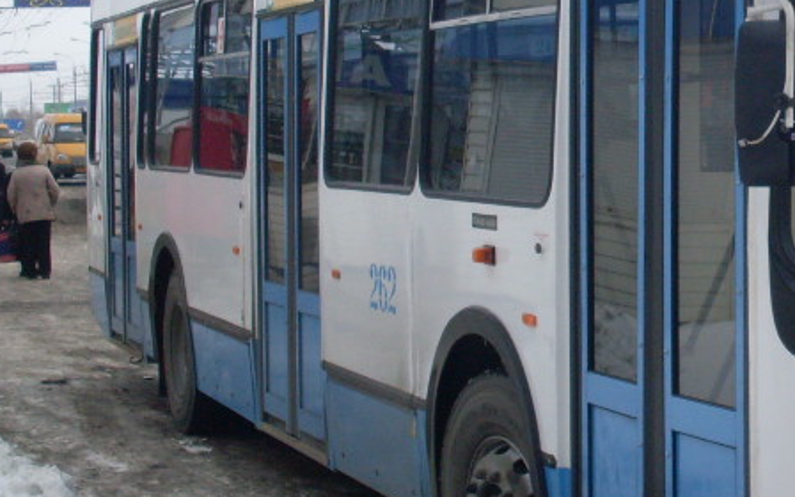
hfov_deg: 21.5
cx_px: 854
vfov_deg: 14.1
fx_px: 1993
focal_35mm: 92
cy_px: 106
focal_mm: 6.3
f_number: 8.4
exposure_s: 1/250
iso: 80
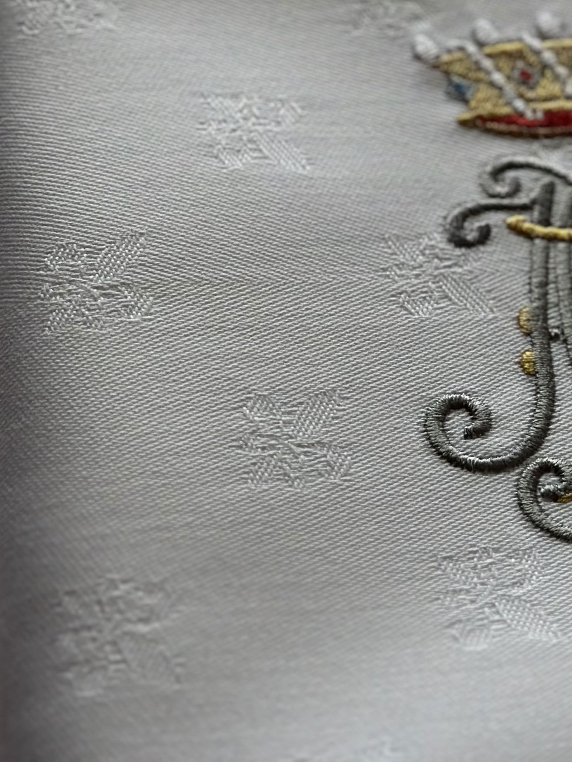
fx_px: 2423
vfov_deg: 17.4
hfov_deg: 13.4
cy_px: -9
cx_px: 476
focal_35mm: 110
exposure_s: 1/414
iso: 80
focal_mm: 6.86
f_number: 1.78
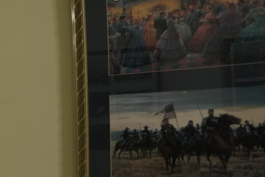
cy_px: 146
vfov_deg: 21.6
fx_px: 457
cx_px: -233
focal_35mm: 62
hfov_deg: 20.5
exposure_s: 1/30
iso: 800
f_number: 2.8
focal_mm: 16
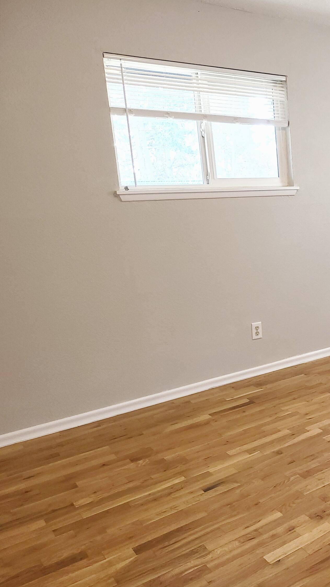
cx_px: 392
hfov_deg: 29.3
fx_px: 544
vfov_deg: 56.6
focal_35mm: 35
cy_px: 294
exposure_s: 1/60
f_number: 1.8
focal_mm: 5
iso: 100
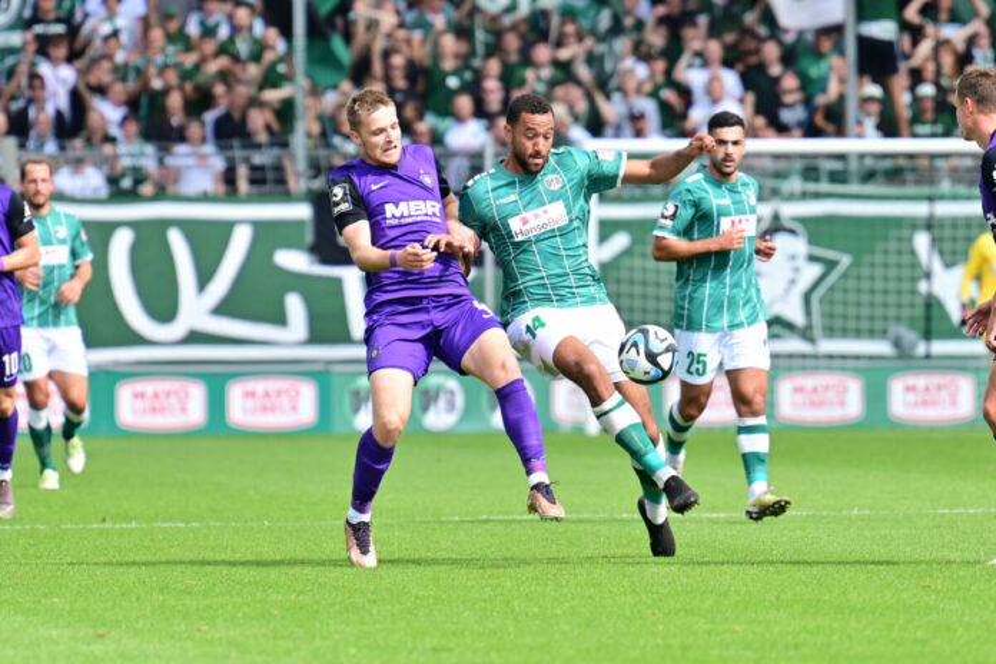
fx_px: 6916
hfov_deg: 8.2
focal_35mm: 250
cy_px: 332
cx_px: 498
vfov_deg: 5.5
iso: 640
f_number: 4
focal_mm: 250
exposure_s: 1/3200
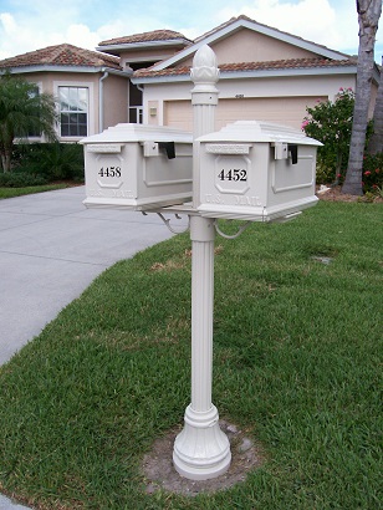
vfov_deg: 53.9
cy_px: 255
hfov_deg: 41.8
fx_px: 501
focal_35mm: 34
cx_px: 192
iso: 80
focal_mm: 5.6
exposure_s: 1/258
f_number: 5.1
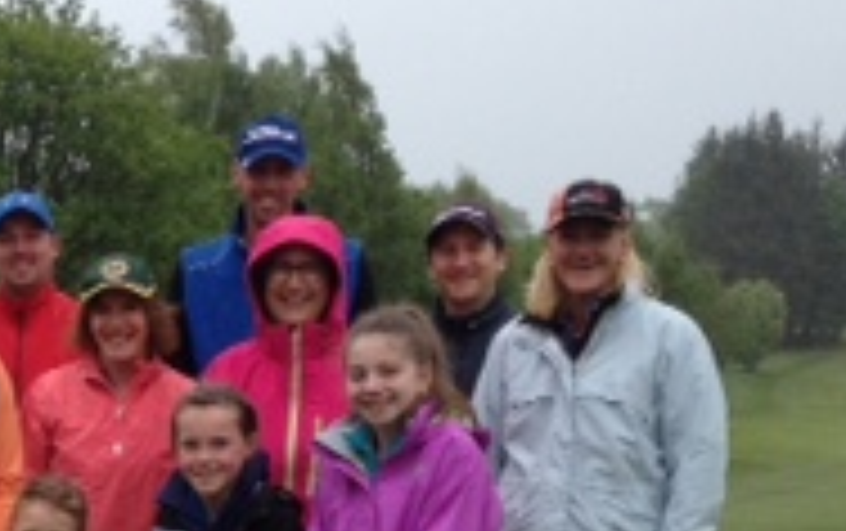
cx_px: 0
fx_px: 2909
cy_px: 680
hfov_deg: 16.2
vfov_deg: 10.2
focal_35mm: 126
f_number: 2.4
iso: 50
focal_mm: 4.28
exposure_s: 1/789
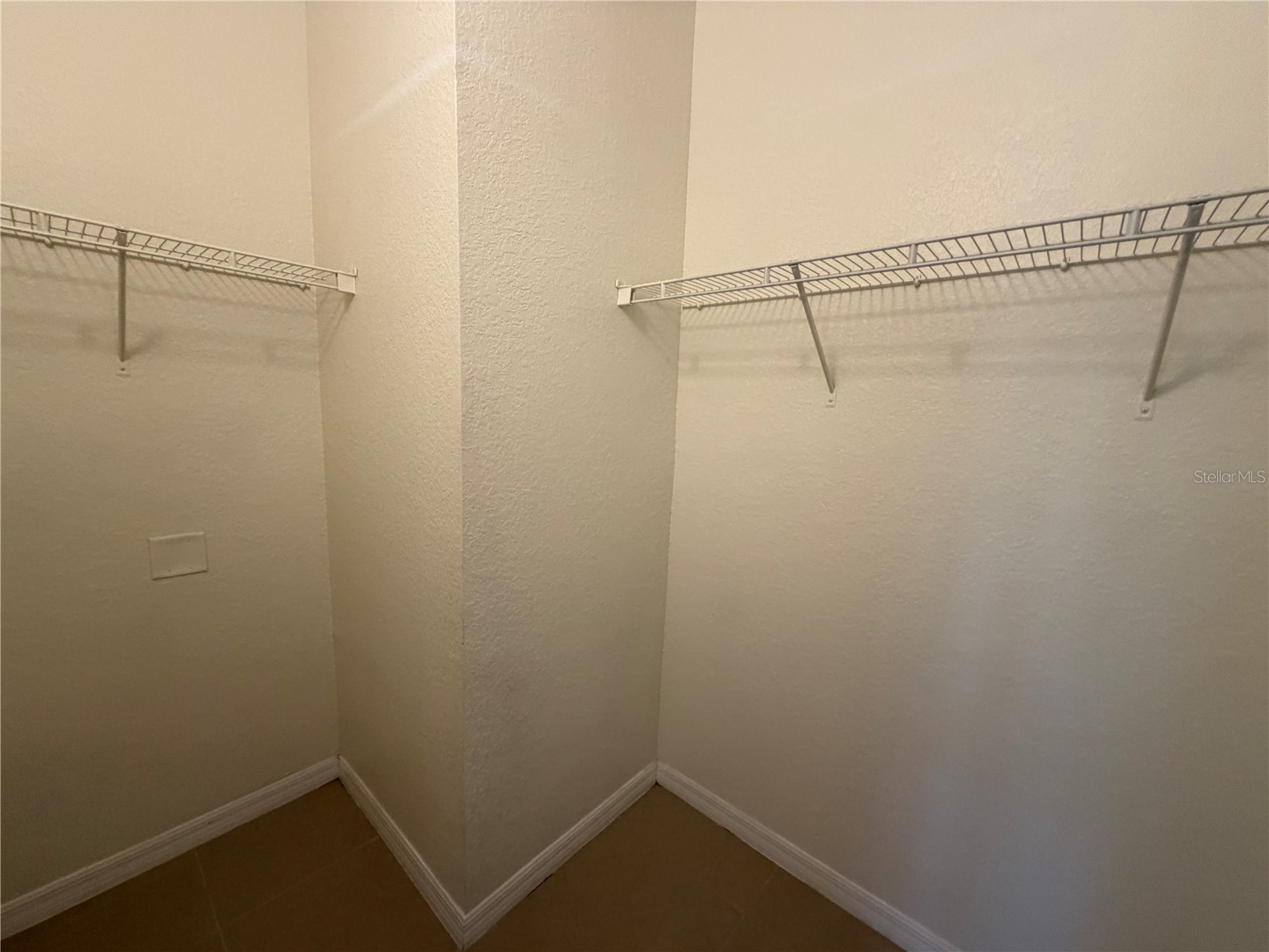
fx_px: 513
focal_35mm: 14
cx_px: 634
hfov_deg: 102.1
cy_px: 476
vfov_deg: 85.7
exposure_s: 1/60
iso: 250
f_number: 2.2
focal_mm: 2.22
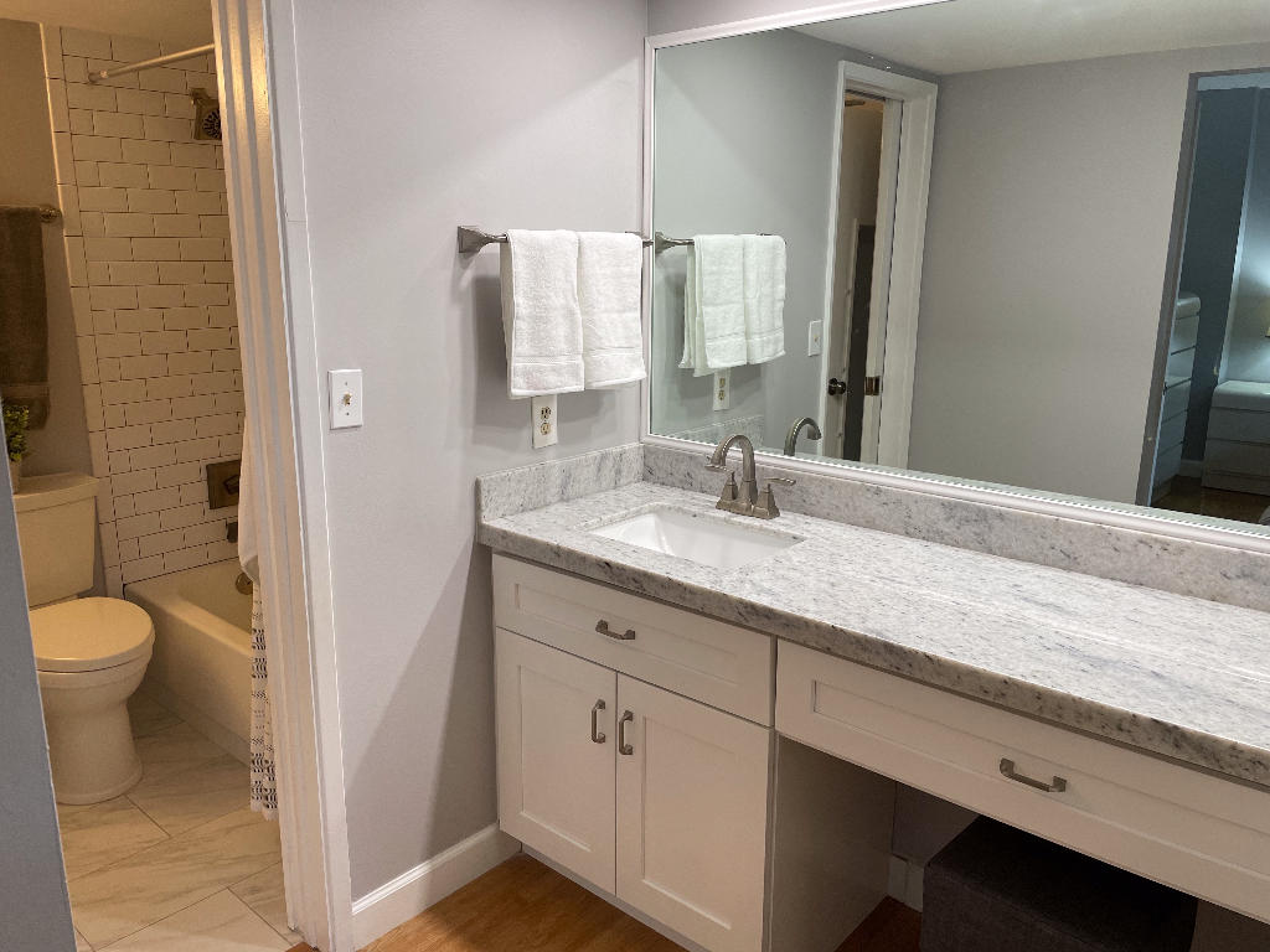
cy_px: 476
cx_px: 635
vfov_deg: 53.1
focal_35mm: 26
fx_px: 954
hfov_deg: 67.3
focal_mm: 4.2
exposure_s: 1/120
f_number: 1.6
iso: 80
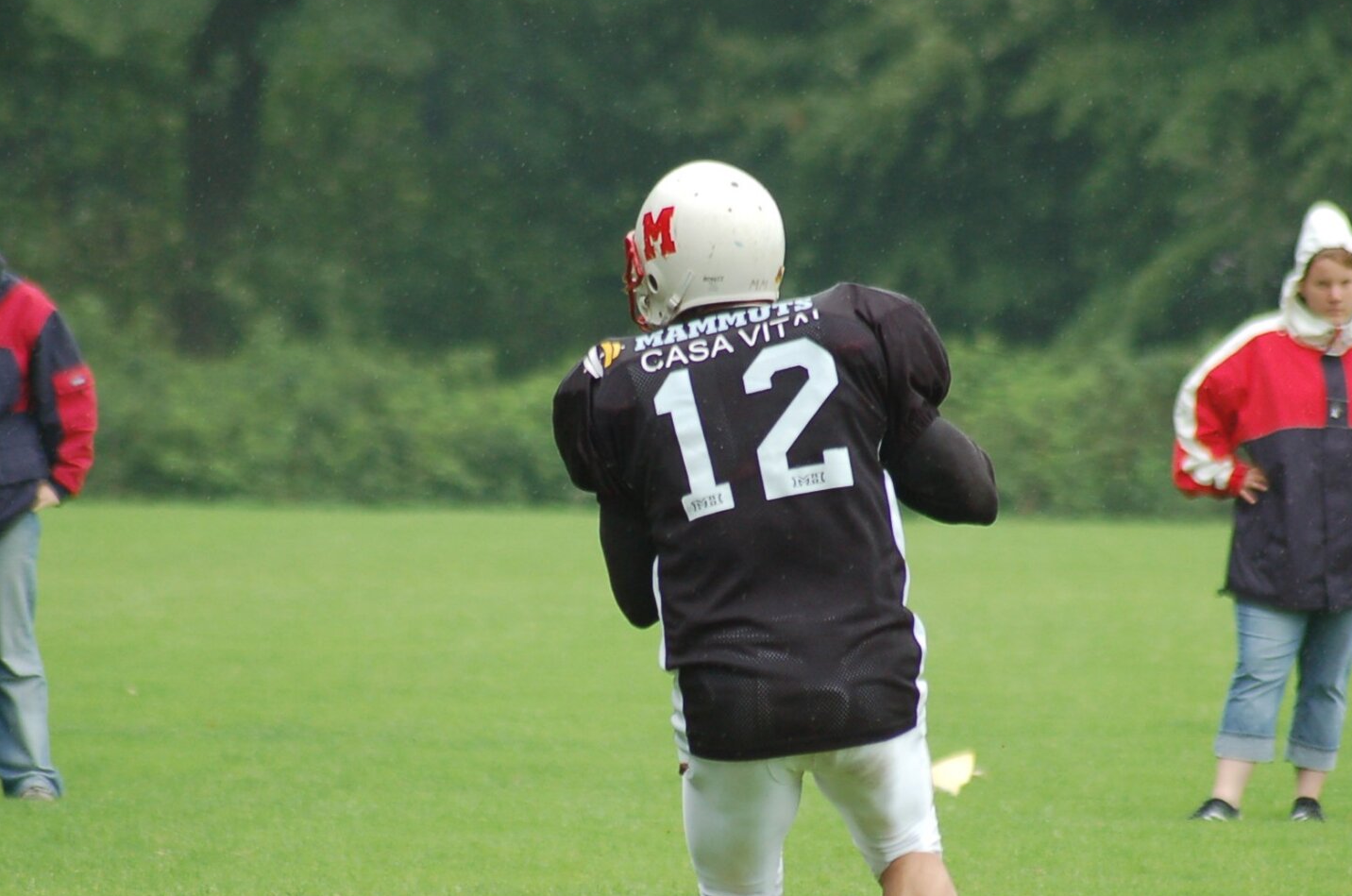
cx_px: 735
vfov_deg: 2.7
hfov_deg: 4.1
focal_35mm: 507
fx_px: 19004
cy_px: 599
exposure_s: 1/640
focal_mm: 220
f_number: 5.3
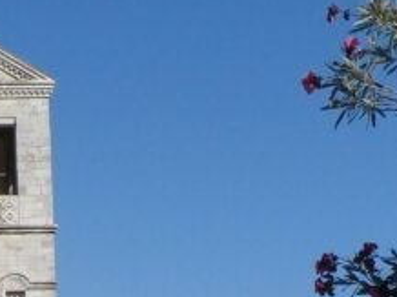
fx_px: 1421
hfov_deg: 14.9
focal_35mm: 124
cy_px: 481
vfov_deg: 11.3
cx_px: -180
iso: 100
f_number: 8.7
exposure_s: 1/320
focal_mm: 4.5
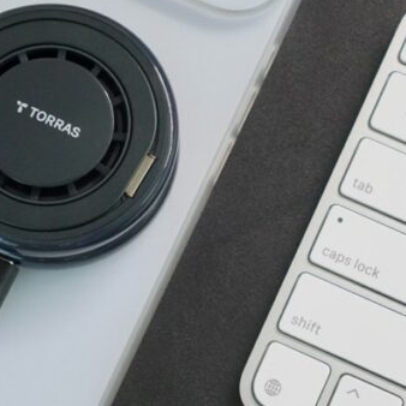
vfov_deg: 12.9
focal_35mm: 135
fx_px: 1795
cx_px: 255
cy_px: 204
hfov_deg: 12.9
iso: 2000
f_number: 5.6
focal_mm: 35
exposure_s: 1/60
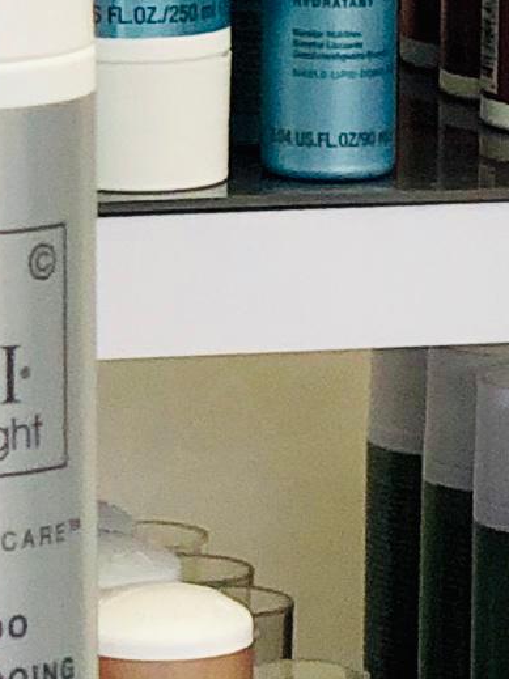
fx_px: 7924
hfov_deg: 3.7
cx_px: 834
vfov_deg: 4.9
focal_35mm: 404
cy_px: 366
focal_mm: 6
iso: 40
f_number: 2.4
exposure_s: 1/50
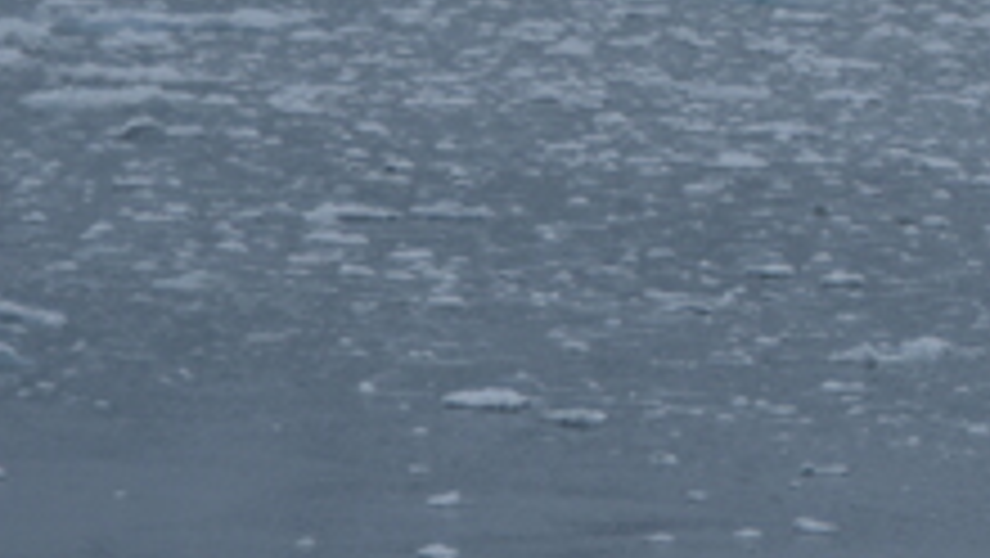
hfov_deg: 2.4
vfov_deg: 1.3
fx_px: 23979
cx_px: 2092
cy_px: -1156
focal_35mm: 913
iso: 100
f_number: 6.3
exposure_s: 1/320
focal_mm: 150
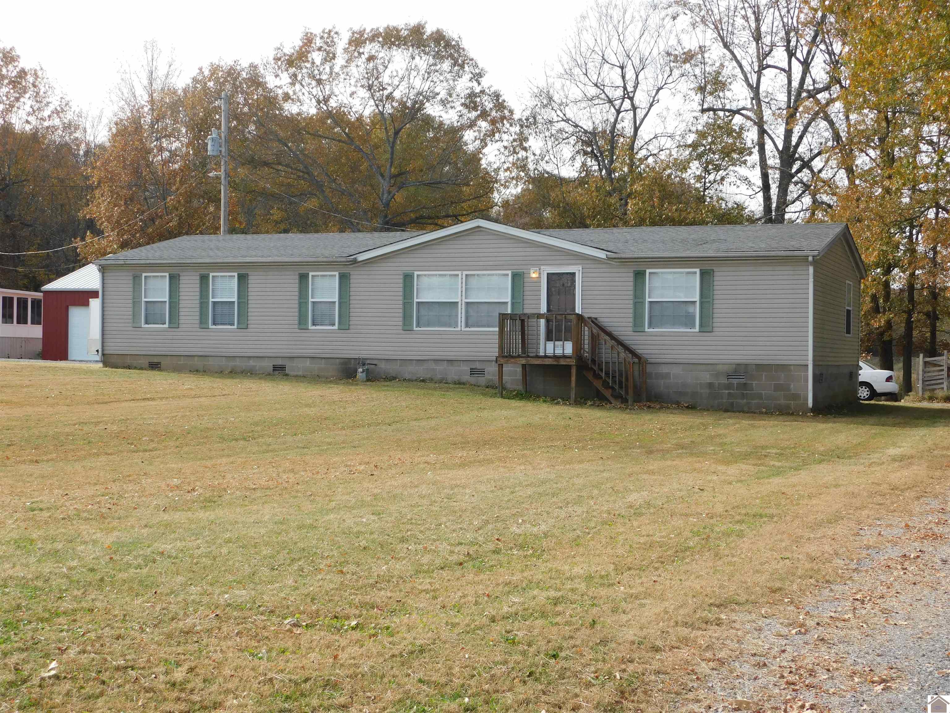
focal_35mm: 51
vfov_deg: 28.6
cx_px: 475
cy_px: 356
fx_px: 1400
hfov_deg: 37.5
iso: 125
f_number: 3.8
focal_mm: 9
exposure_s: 1/400
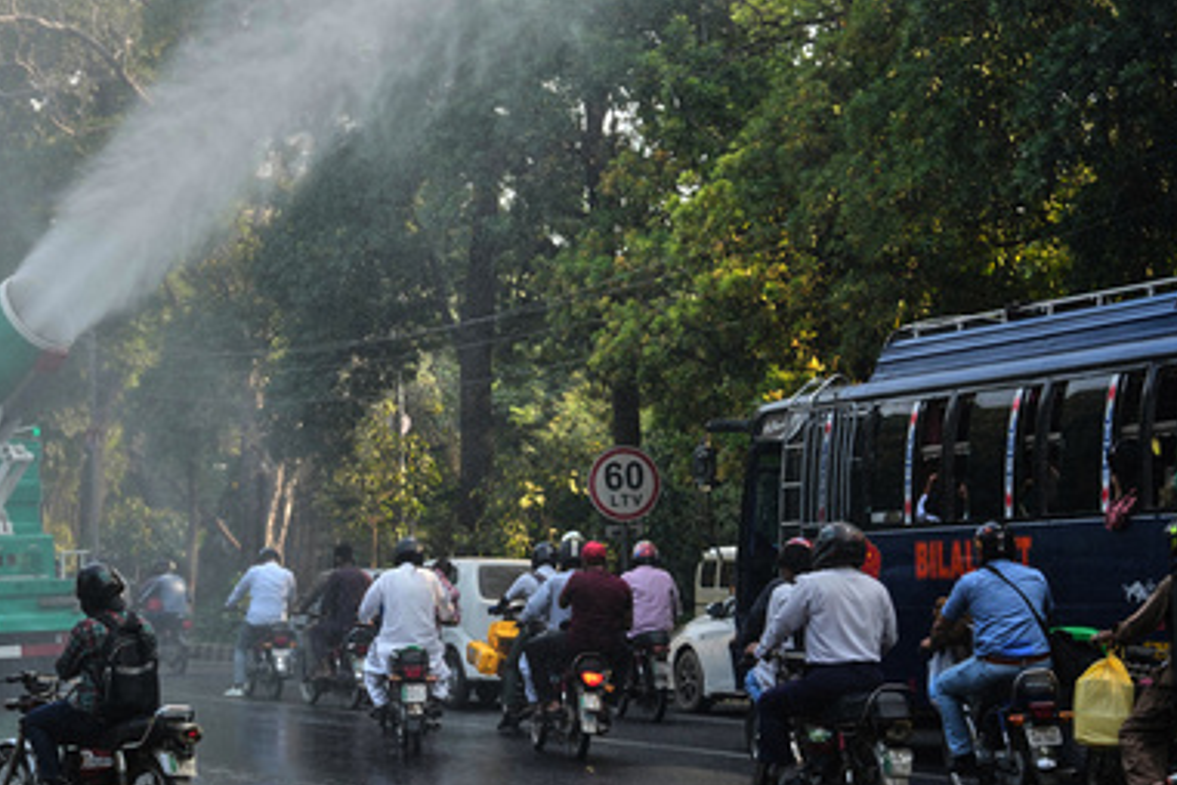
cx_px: 402
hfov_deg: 21.6
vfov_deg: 14.5
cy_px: 292
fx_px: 3073
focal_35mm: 94
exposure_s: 1/800
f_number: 3.5
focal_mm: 70
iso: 320
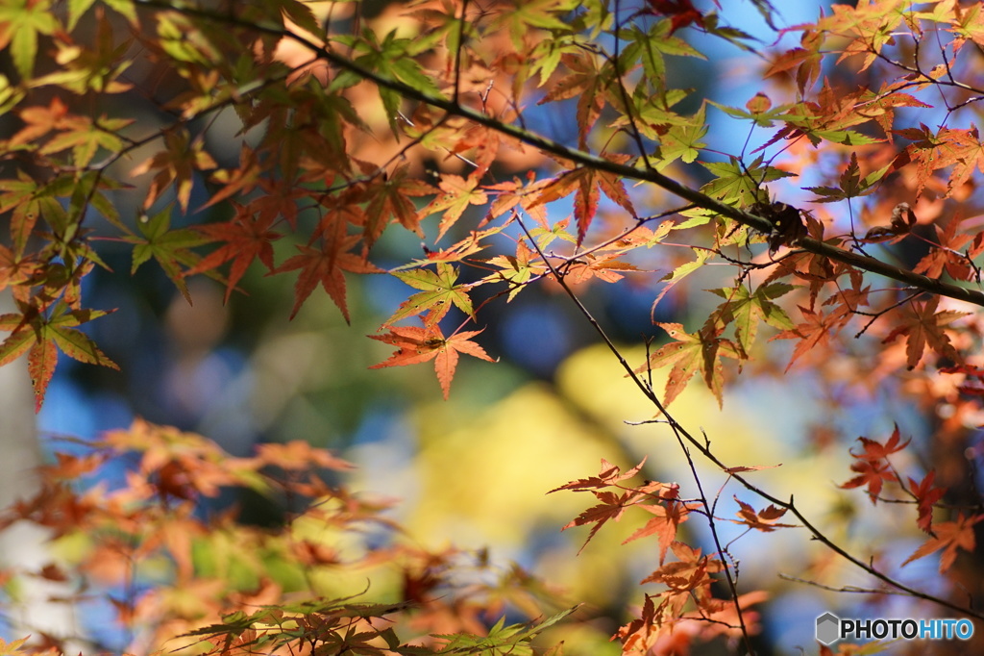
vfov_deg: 10.2
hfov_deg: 15.2
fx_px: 3689
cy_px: 328
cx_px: 492
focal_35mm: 135
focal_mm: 90
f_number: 2.8
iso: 400
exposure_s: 1/1600
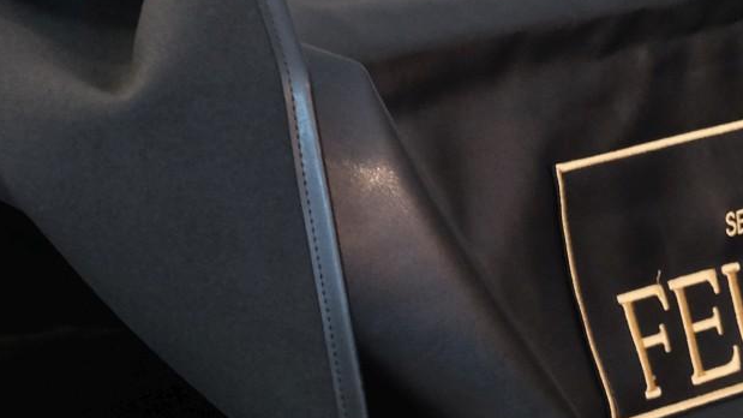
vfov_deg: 18.8
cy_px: 187
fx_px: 1261
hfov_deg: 32.4
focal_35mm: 64
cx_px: 528
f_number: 3.2
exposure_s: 1/6.5
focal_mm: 23.3
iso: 1600
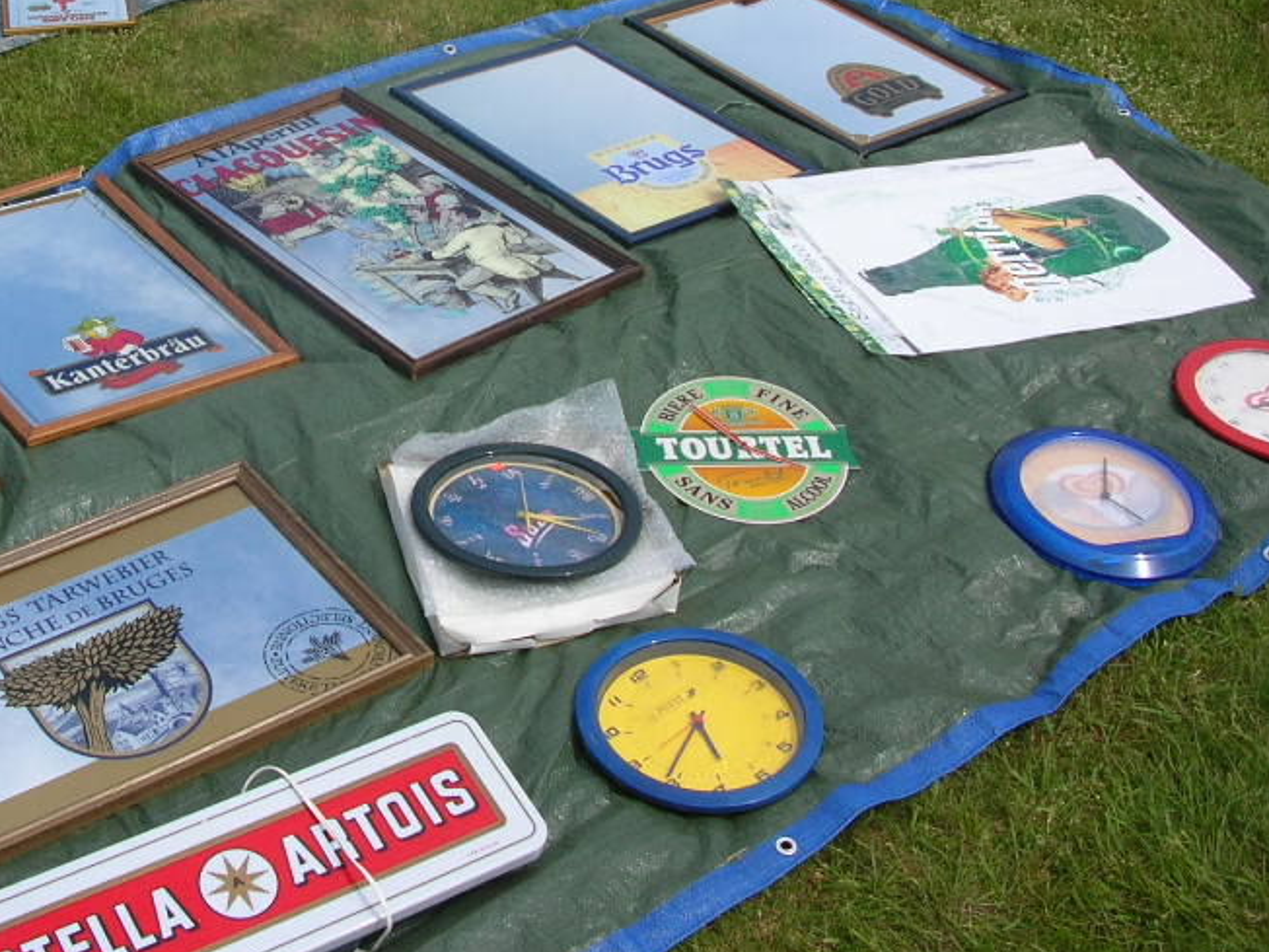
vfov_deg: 26.3
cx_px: 341
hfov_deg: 34.3
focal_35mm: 55
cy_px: 259
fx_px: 2016
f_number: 5.6
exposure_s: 1/323
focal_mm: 5.8
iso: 50
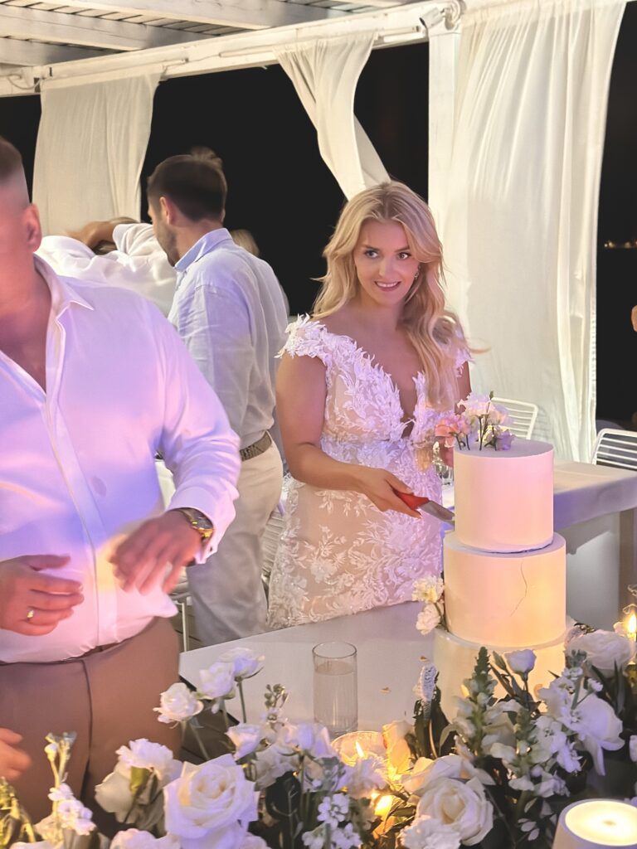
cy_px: 424
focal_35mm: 48
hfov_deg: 30.3
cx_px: 318
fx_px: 1178
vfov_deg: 39.7
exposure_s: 1/25
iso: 1000
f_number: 1.78
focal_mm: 6.86
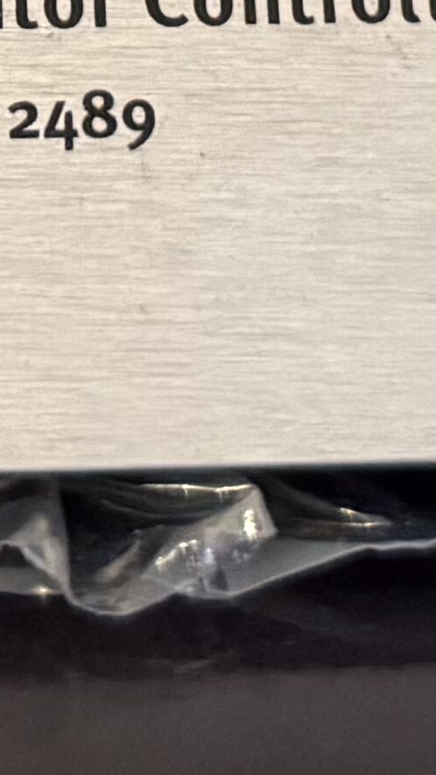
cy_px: -811
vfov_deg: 11.5
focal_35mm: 167
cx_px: -46
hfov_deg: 7.2
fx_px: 3432
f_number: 1.78
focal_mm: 6.76
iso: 800
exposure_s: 1/33
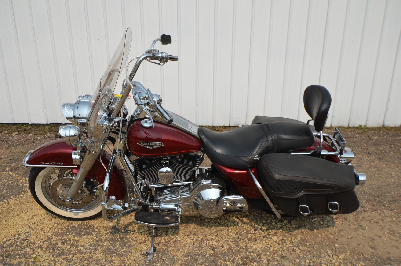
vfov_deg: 43.4
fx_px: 333
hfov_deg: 62.0
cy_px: 133
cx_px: 200
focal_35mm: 30
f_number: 9
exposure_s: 1/320
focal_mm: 20
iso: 100
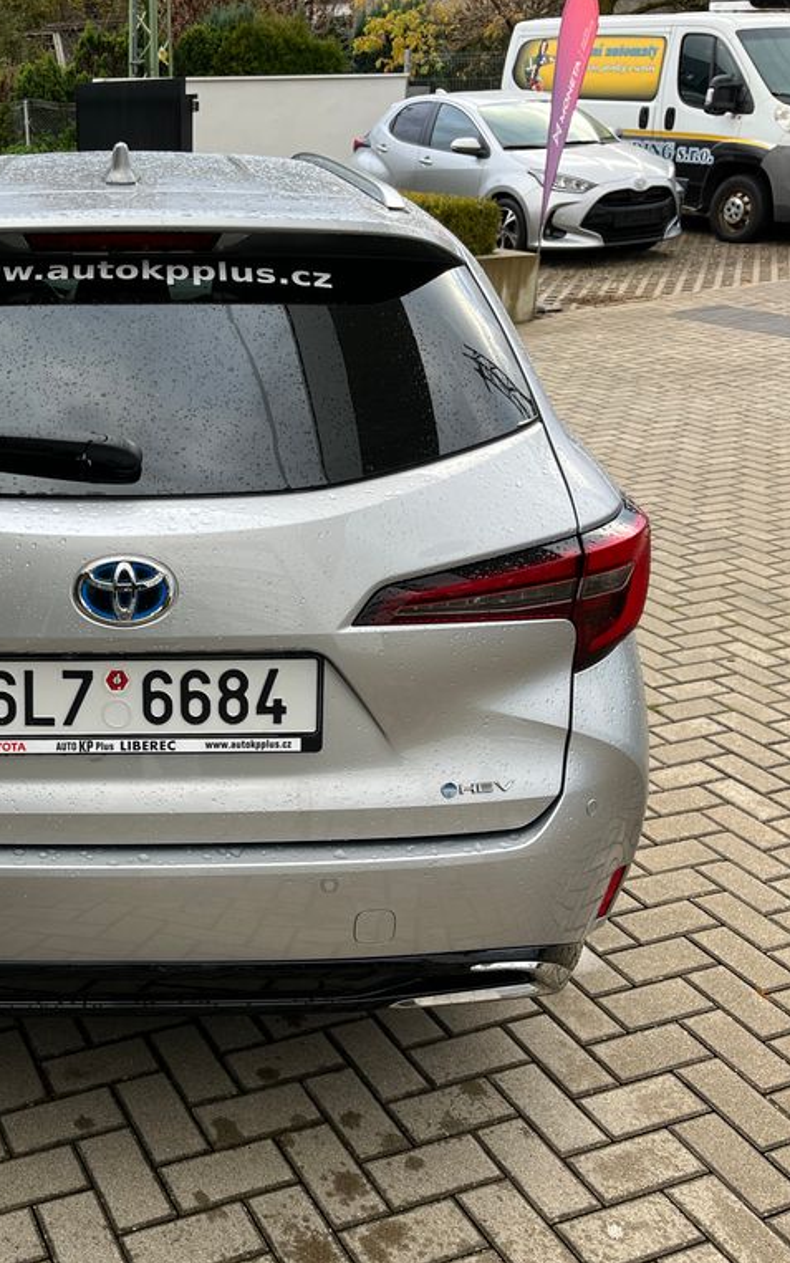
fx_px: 1274
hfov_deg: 33.0
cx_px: 106
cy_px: 632
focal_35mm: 37
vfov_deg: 52.7
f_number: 1.6
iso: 40
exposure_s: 1/170
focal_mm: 5.1
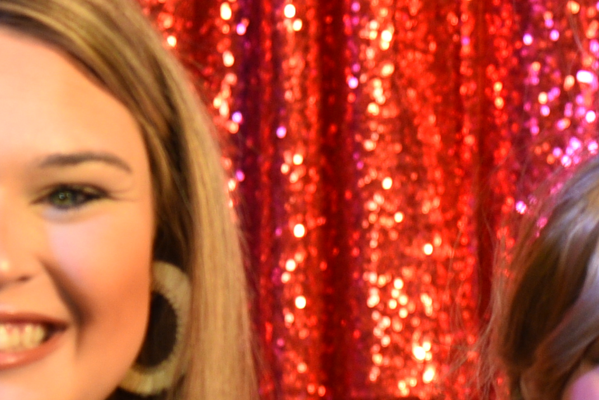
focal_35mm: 438
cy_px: 717
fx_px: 7290
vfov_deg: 3.1
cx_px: 765
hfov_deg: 4.7
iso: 640
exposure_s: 1/60
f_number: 4
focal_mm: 78
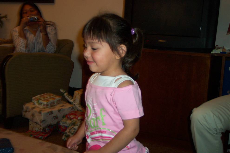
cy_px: 76
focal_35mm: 51
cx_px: 115
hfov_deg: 38.9
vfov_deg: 26.5
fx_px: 326
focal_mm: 10.7
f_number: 3.4
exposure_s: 1/45
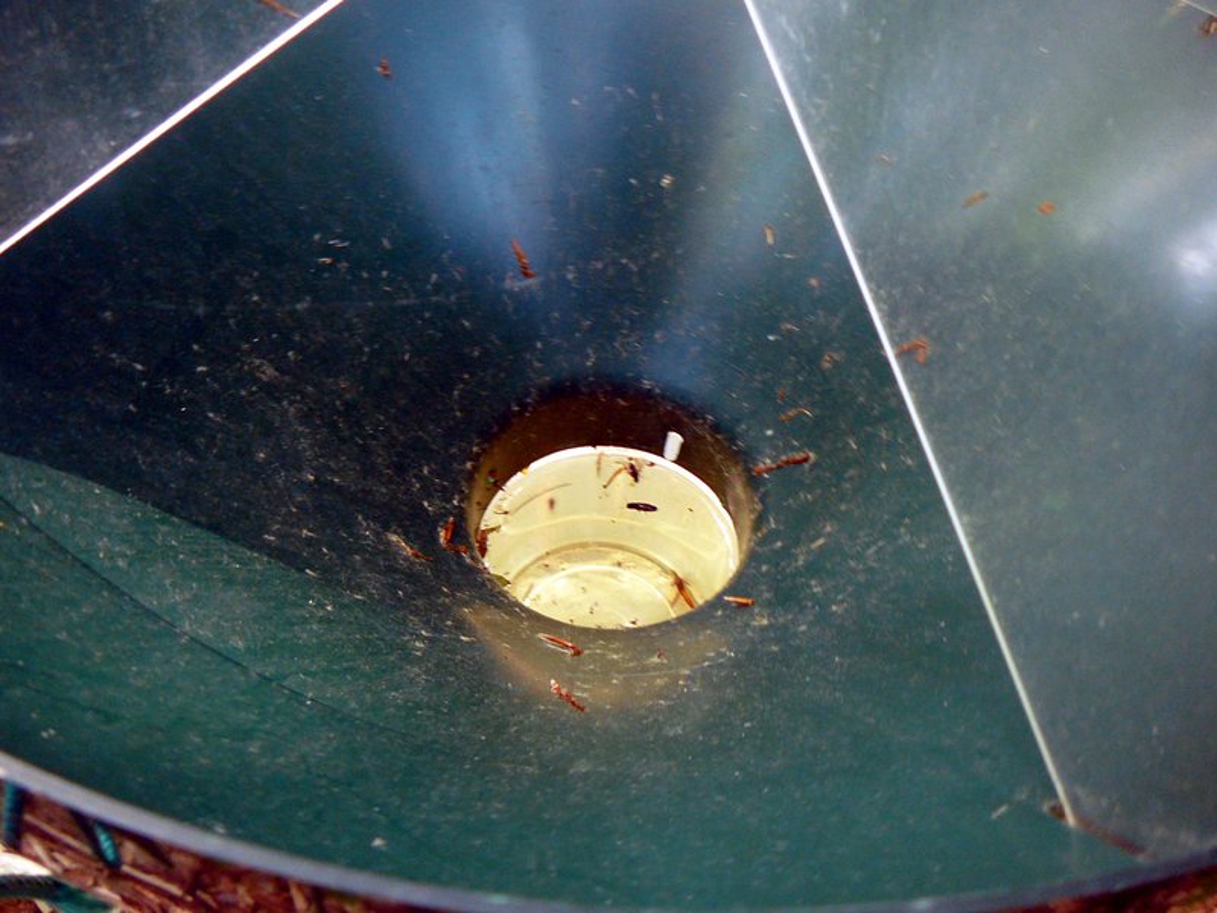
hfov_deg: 52.6
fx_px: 1231
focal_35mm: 35
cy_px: 456
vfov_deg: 40.7
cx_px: 608
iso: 200
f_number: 2.8
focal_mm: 5.2
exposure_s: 1/10
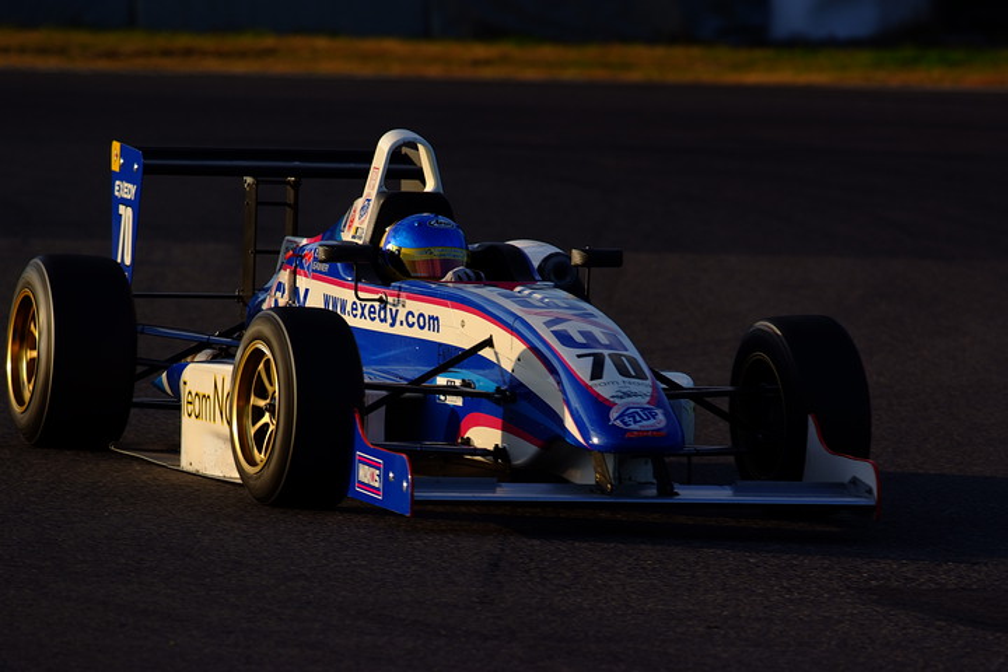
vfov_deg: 3.1
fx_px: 12599
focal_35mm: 450
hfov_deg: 4.6
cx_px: 504
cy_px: 336
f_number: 5.6
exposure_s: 1/500
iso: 100
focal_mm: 300
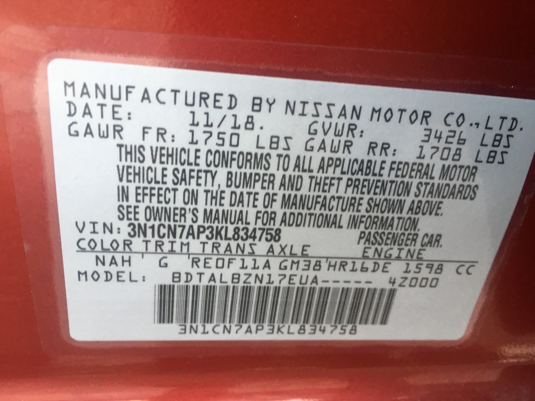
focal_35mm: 29
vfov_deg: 48.2
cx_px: 268
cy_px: 200
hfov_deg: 61.7
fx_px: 448
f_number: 2.2
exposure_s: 1/30
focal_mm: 4.15
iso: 32
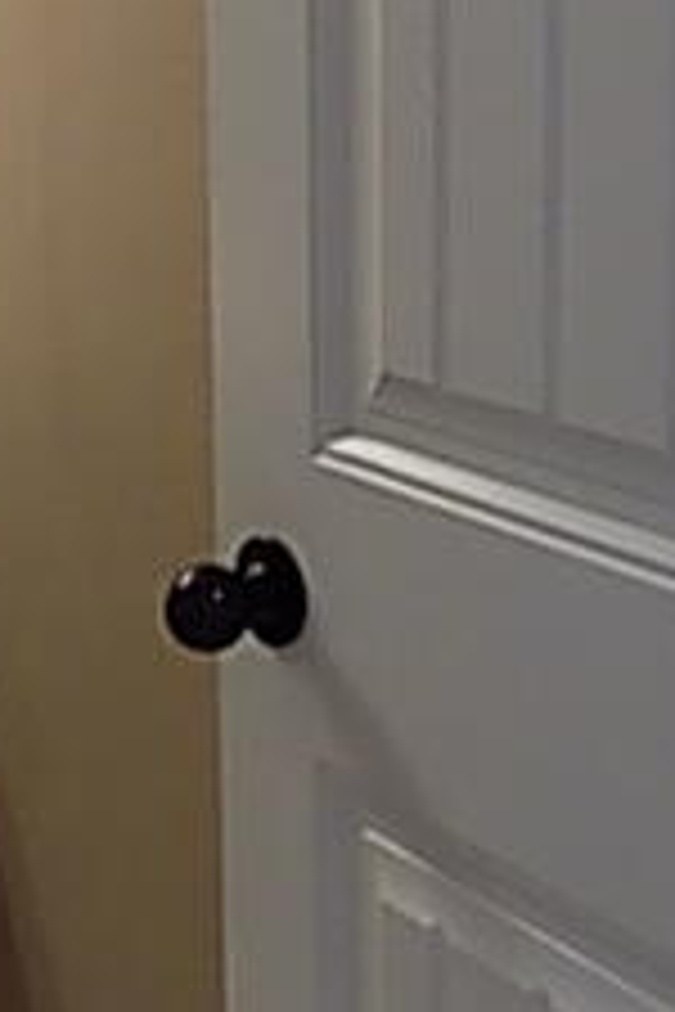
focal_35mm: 68
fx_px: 1912
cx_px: 297
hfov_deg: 20.0
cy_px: 234
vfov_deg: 29.1
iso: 400
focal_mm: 4
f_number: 3.1
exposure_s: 1/20
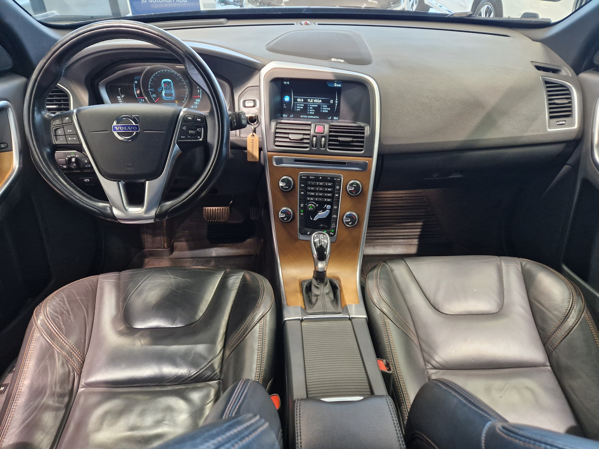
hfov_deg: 73.9
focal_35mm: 23
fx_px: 398
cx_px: 300
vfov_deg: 58.9
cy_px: 224
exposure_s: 1/100
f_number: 1.8
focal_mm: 5.4
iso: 400
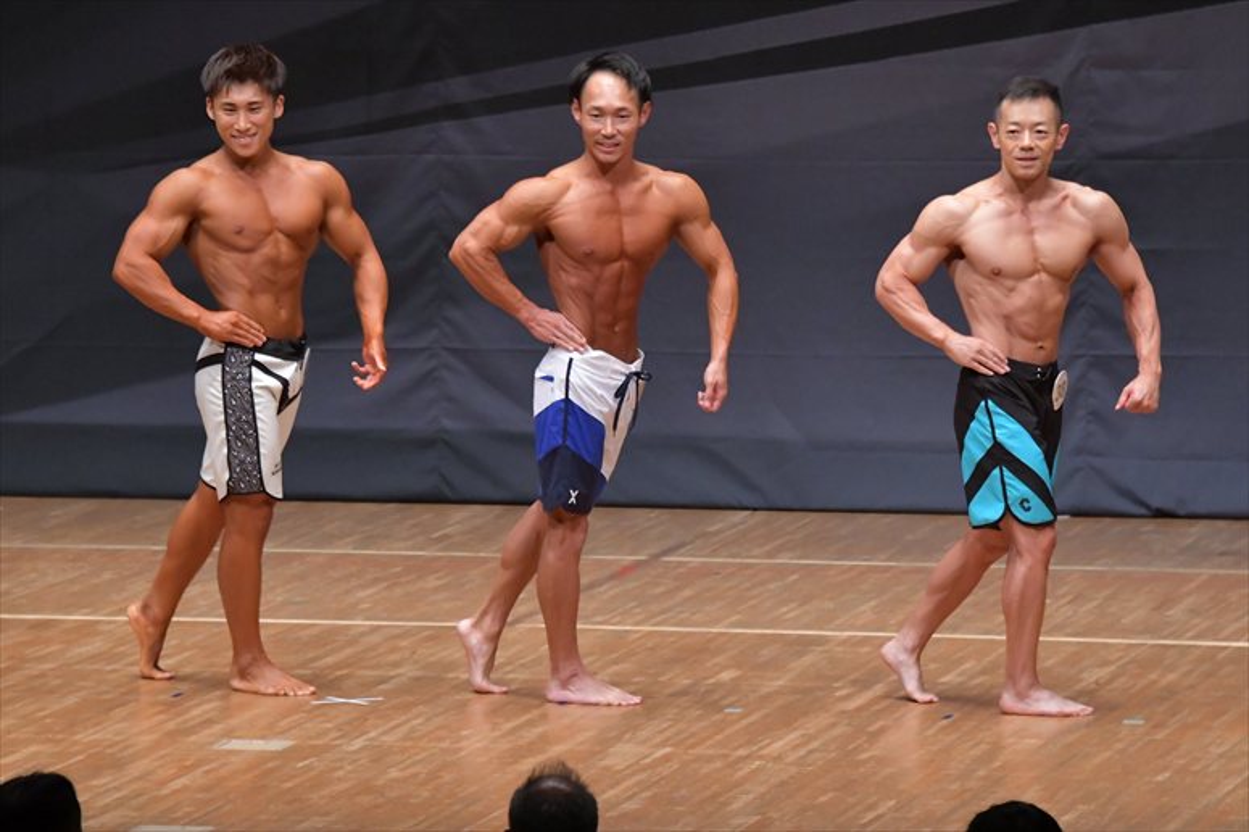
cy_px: 416
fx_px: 9363
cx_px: 624
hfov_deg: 7.6
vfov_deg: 5.1
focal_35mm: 270
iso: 6400
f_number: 5.6
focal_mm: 180
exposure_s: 1/400
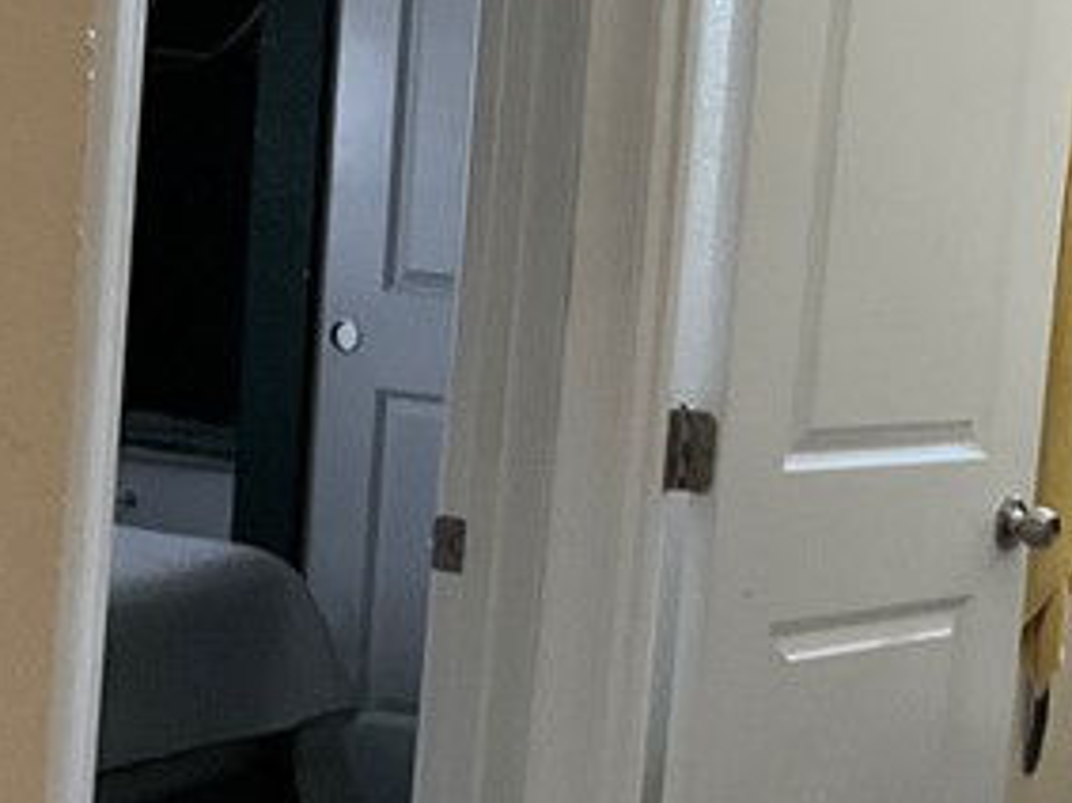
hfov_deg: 17.9
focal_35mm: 105
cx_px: 1254
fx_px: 3250
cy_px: 508
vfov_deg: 14.1
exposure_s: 1/30
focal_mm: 3
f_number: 1.8
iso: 320
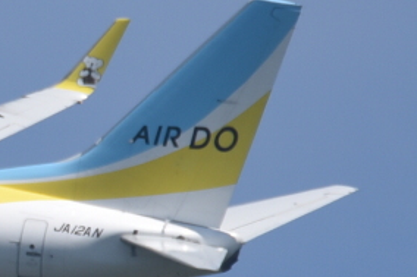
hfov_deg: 1.0
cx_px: -238
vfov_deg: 0.7
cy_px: 174
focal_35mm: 2025
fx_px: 23442
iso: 200
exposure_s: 1/1250
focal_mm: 600
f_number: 9
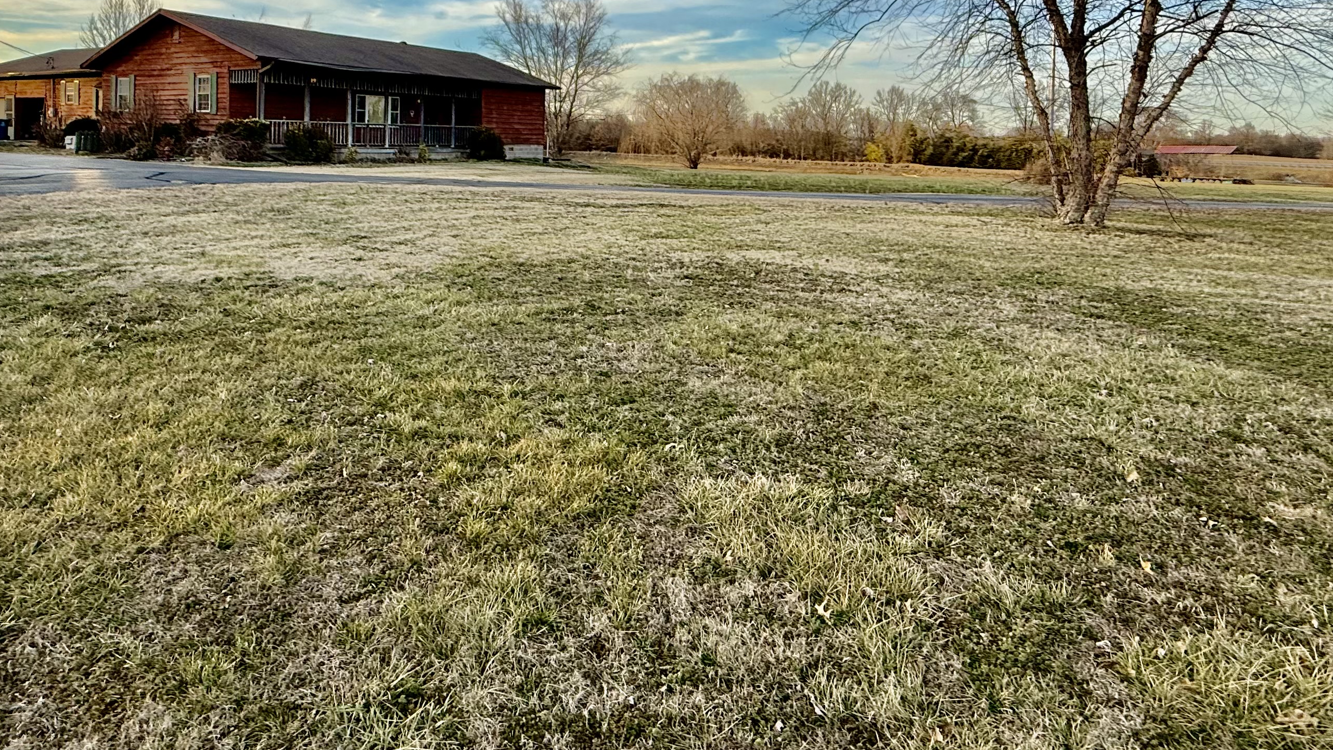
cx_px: 586
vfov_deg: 45.5
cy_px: 159
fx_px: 848
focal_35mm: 24
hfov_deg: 76.0
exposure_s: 1/465
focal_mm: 2.22
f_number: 2.2
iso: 50
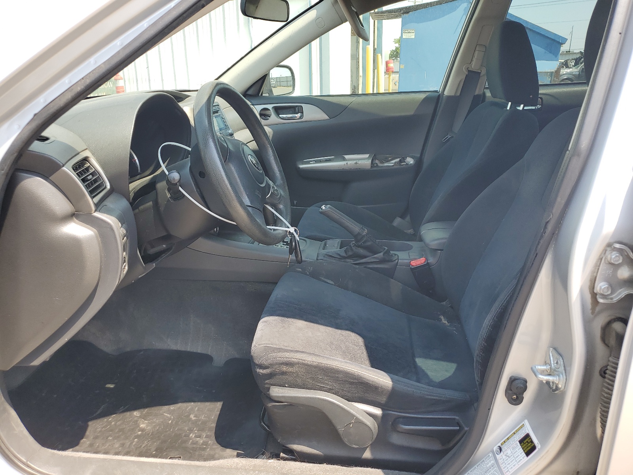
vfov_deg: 53.1
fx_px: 475
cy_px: 238
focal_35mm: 26
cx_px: 316
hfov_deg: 67.3
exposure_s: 1/556
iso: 50
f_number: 1.5
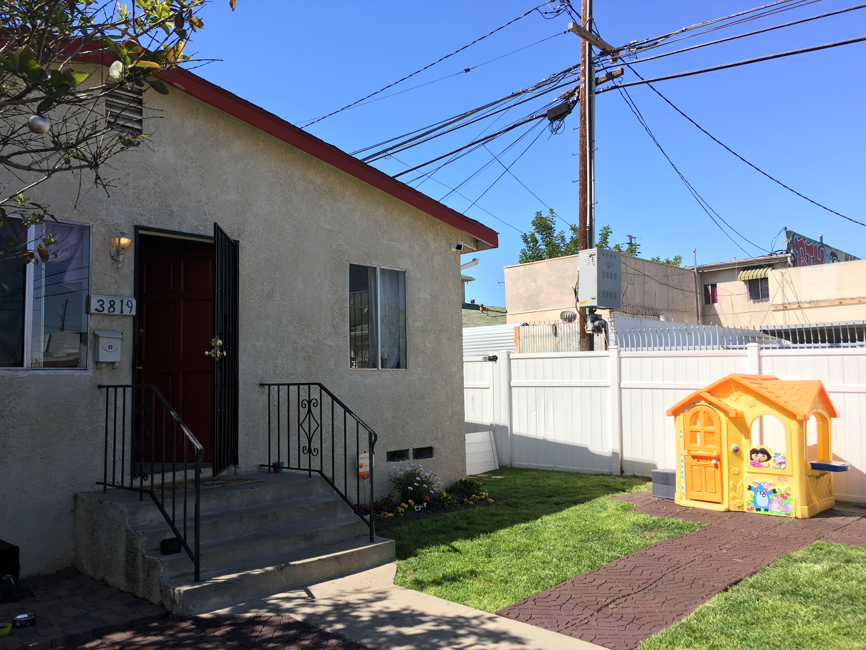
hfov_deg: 61.7
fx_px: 726
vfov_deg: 48.2
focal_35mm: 29
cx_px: 433
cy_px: 325
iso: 25
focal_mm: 4.15
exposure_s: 1/777
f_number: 2.2
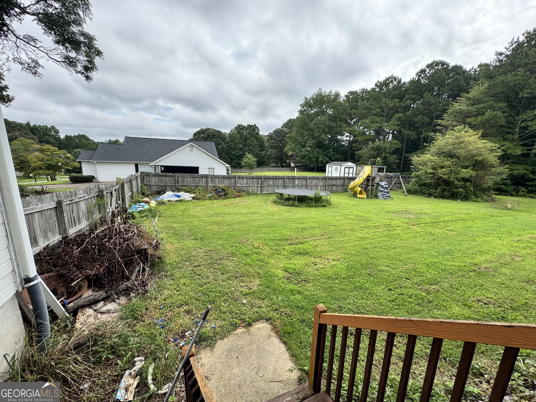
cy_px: 201
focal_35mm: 14
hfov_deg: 102.1
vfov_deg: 85.7
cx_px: 268
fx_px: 217
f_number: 2.2
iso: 40
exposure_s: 1/485
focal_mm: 2.22
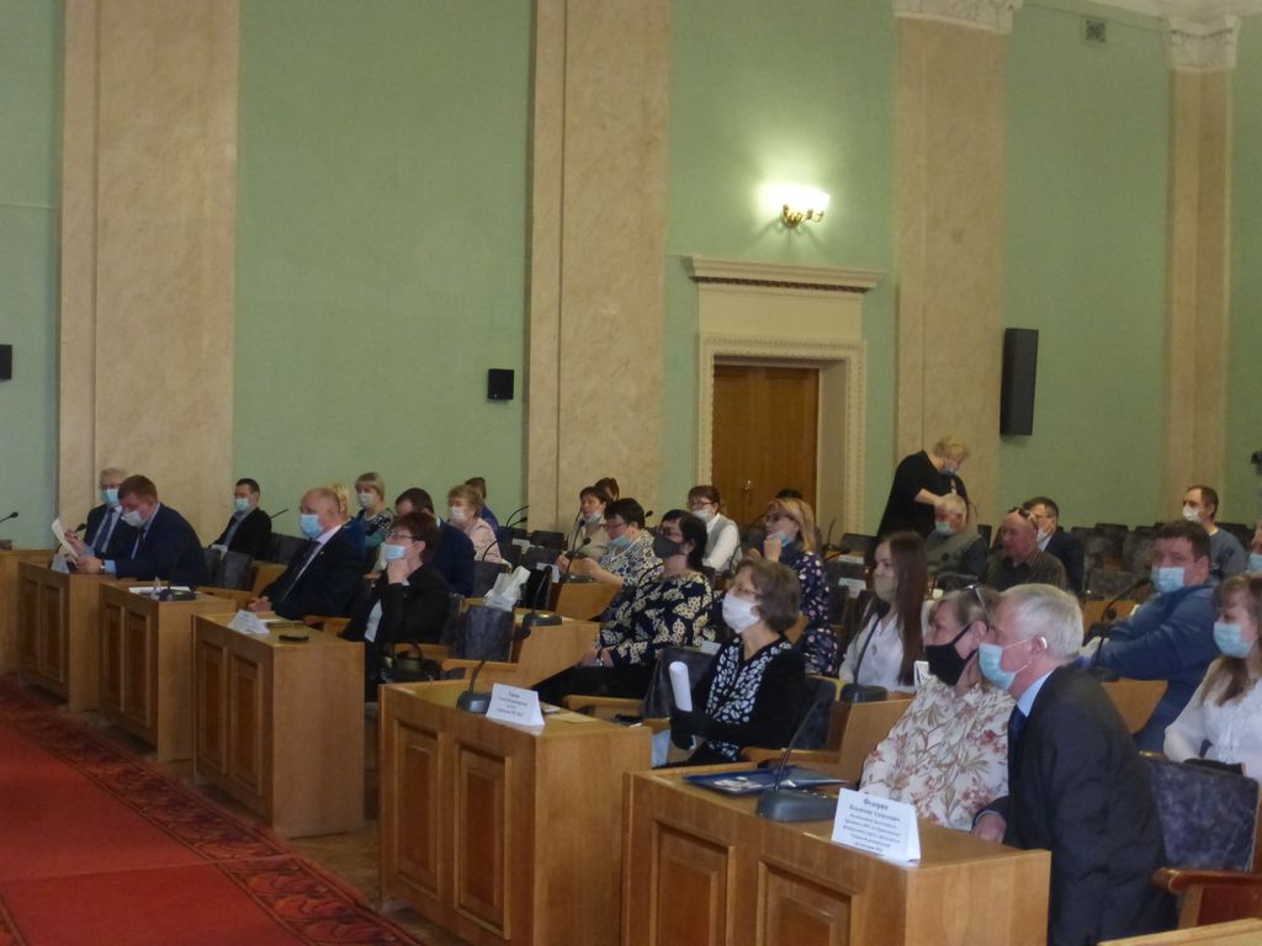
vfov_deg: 30.9
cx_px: 631
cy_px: 473
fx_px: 1713
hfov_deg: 40.4
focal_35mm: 47
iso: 800
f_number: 4.2
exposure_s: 1/60
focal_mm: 8.5
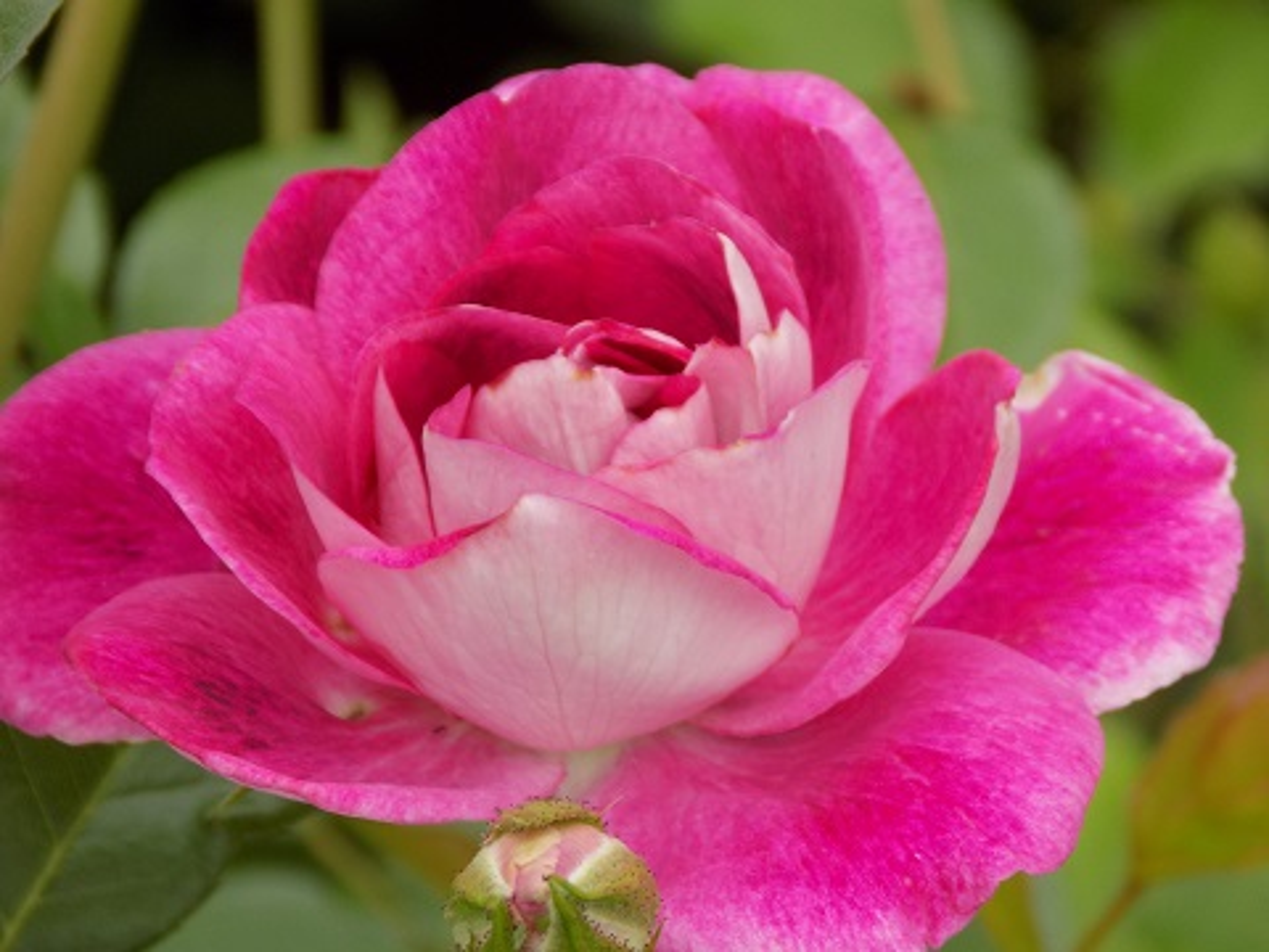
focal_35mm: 235
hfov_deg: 8.4
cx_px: 634
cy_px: 476
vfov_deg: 6.3
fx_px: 8615
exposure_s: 1/30
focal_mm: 41.8
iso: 80
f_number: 5.6
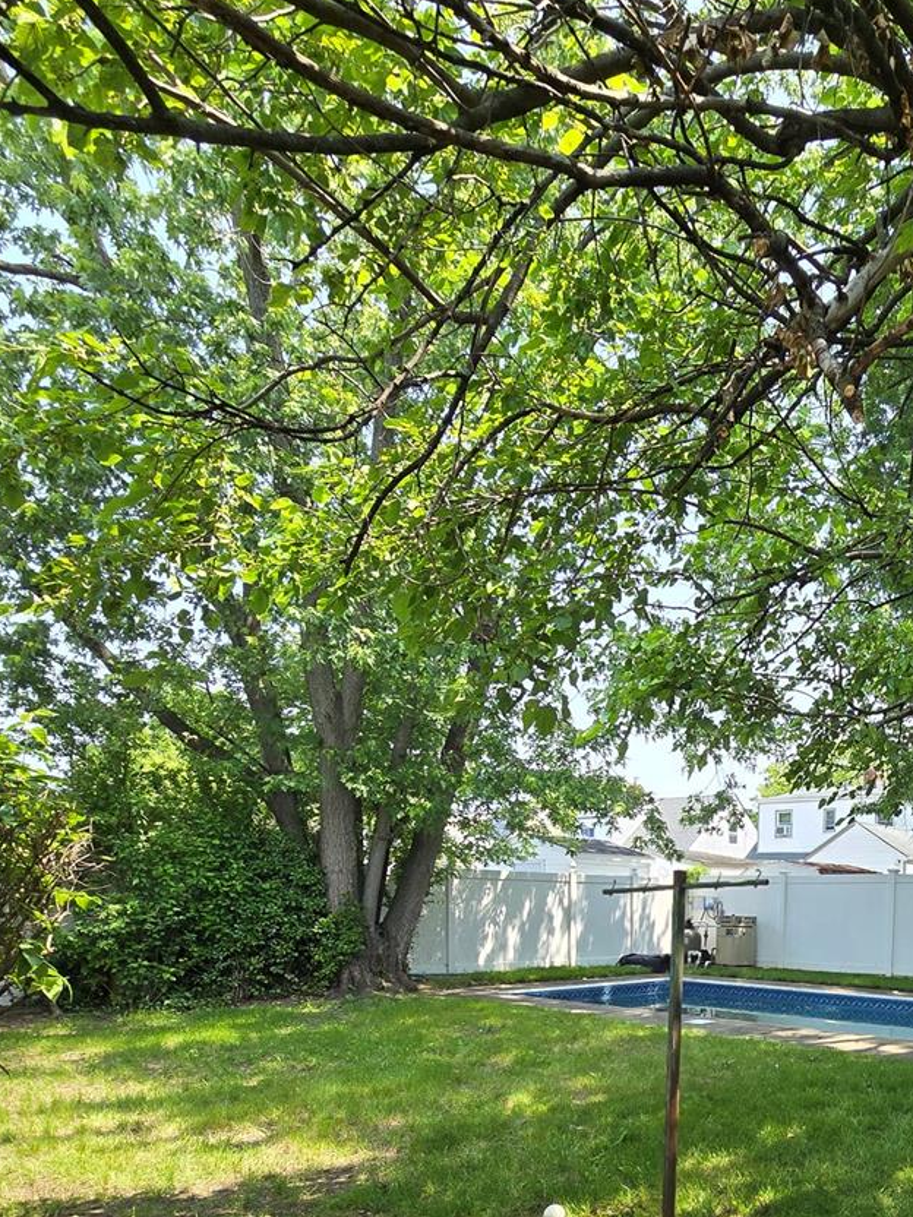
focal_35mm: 24
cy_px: 984
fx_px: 844
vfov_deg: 64.8
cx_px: 805
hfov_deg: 50.9
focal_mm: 2.2
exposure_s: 1/400
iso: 50
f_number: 2.2
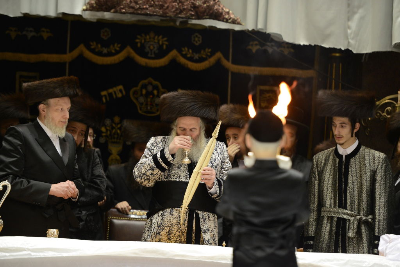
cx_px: 200
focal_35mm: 185
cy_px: 134
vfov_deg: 7.4
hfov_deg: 11.1
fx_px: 2057
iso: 1250
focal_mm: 185
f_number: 2.8
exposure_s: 1/80
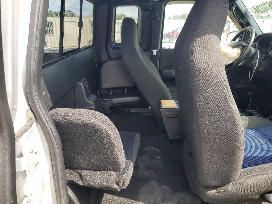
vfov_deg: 53.1
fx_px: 204
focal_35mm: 26
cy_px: 102
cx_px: 136
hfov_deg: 67.3
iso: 50
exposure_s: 1/370
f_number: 1.5
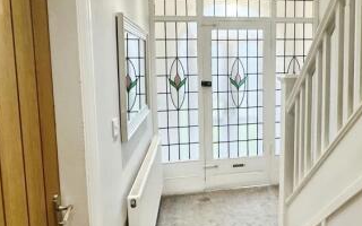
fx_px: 266
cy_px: 117
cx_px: 234
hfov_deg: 67.0
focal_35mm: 27
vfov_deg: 46.0
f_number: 2.2
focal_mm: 2.22
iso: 200
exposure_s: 1/100
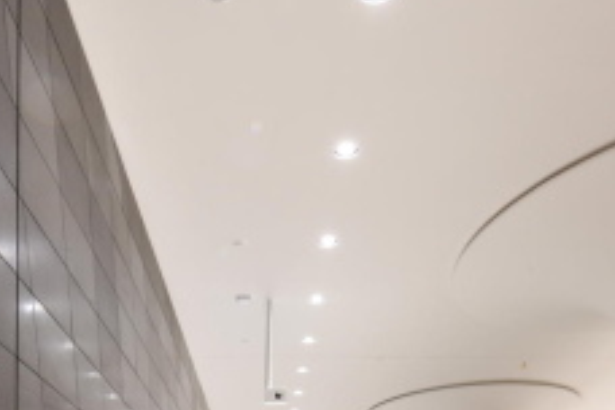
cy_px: 418
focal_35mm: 50
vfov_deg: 25.5
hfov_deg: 38.7
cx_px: 162
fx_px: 854
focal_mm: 19
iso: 500
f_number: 14
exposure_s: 1/1.3
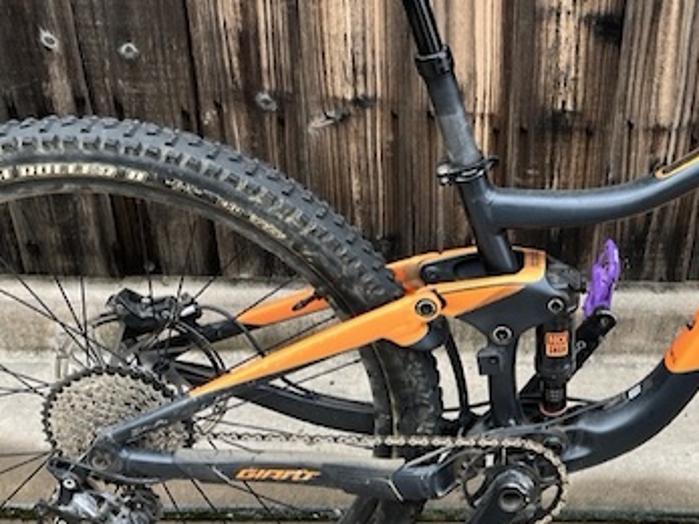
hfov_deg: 31.2
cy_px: 229
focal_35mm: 60
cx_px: 580
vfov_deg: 24.4
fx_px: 1211
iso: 40
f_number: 1.6
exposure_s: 1/233
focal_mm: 5.1
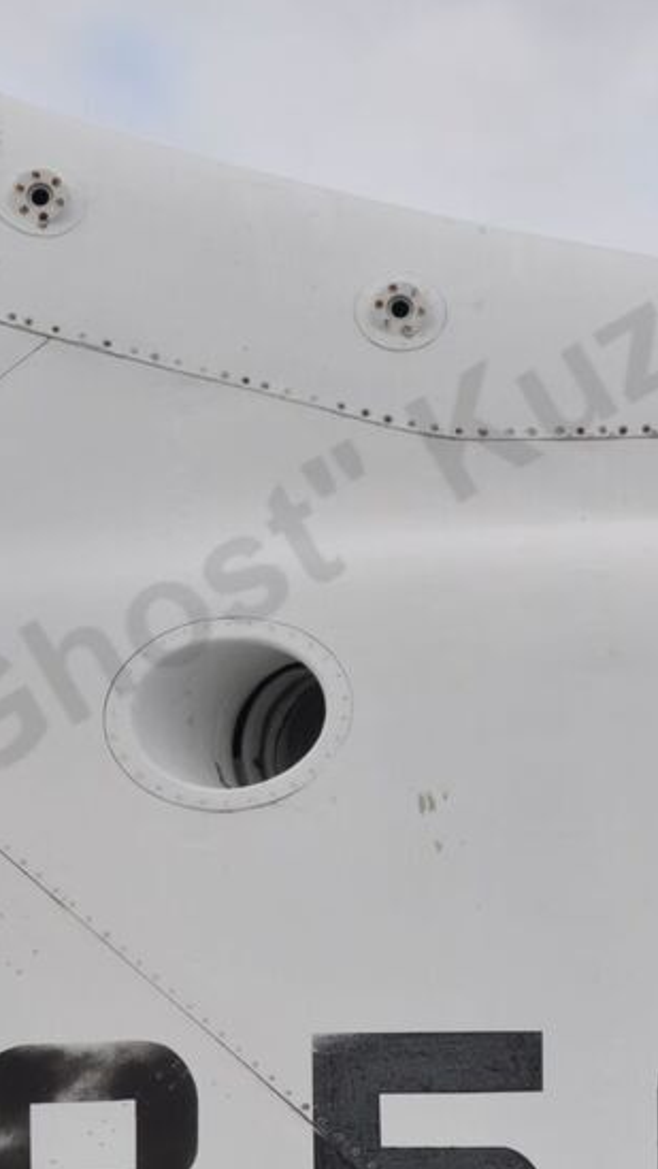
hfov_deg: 2.0
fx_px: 19284
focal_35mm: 622
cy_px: 543
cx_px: 285
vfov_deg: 3.5
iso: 200
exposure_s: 1/500
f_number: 8
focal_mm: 170
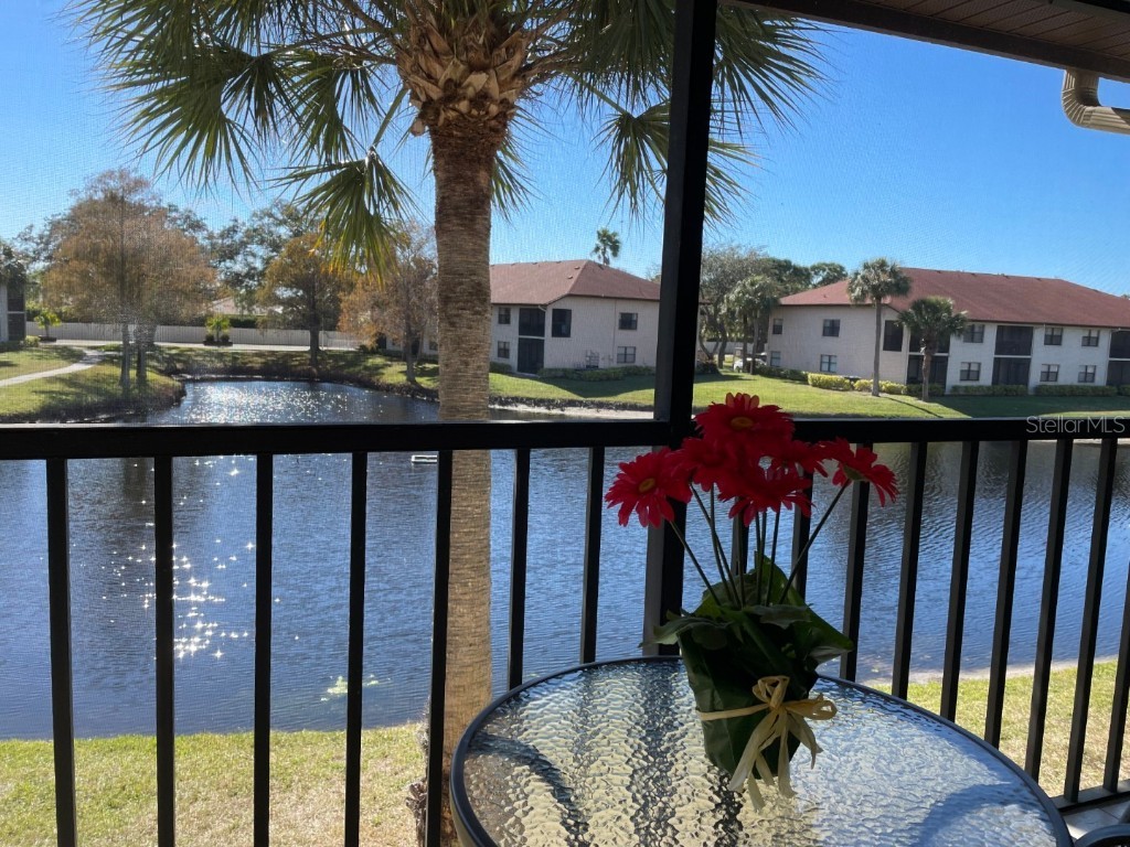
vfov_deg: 53.1
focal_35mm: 26
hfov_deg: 67.3
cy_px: 424
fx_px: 849
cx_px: 565
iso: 32
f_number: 1.6
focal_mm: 4.2
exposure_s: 1/1233
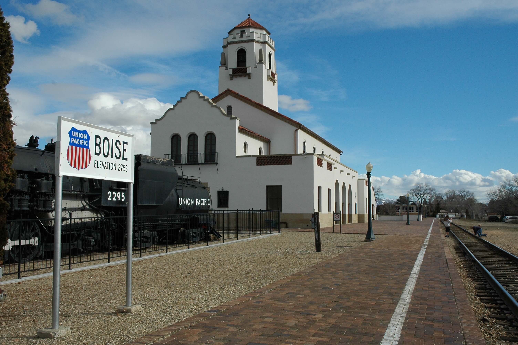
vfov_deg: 35.4
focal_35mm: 38
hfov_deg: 51.3
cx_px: 259
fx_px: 539
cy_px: 172
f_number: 11
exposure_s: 1/640
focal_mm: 25
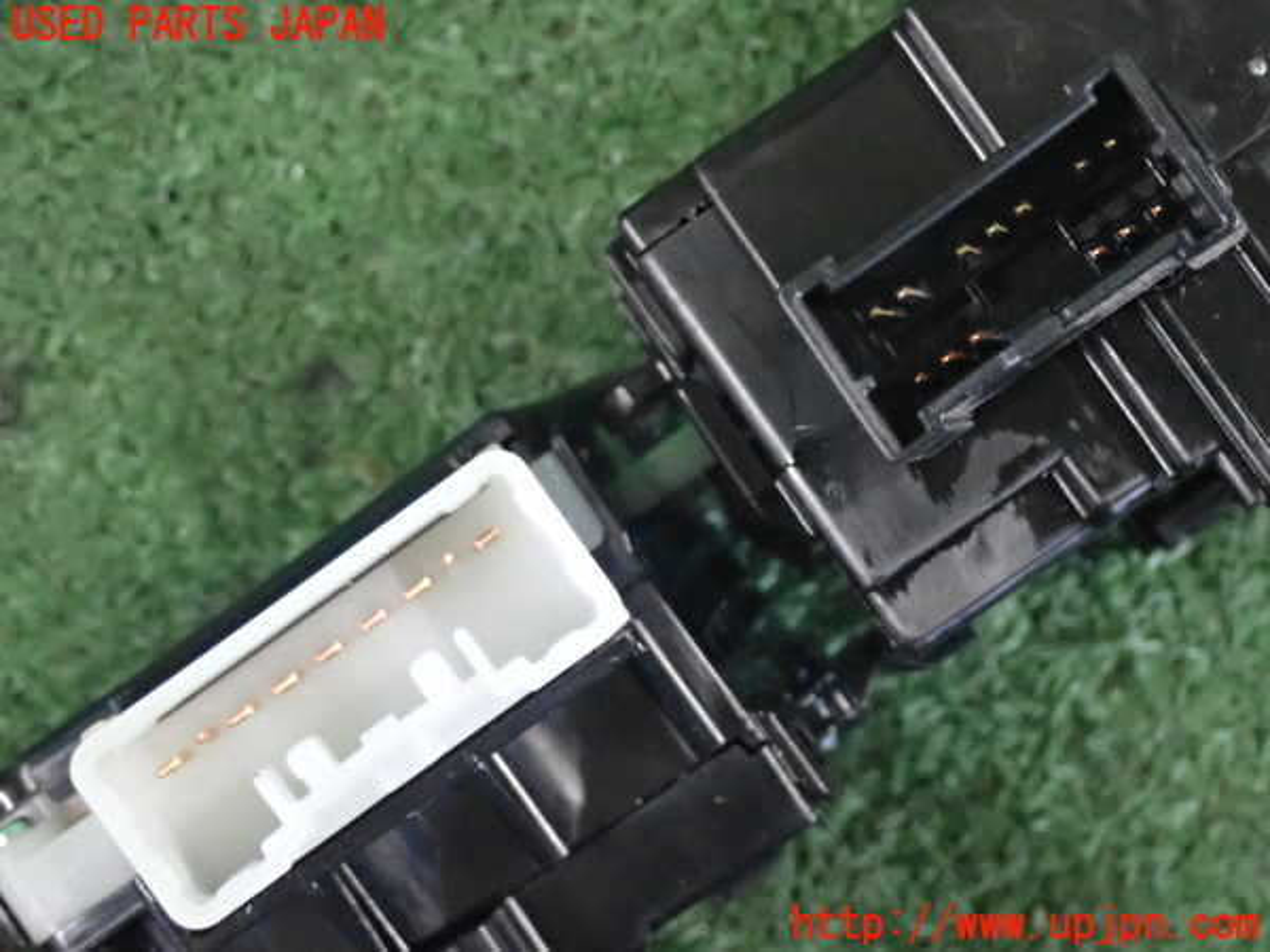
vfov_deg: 18.4
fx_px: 2935
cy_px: 476
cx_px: 635
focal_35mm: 80
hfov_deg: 24.4
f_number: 4.4
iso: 3200
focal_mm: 14.41
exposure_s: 1/40
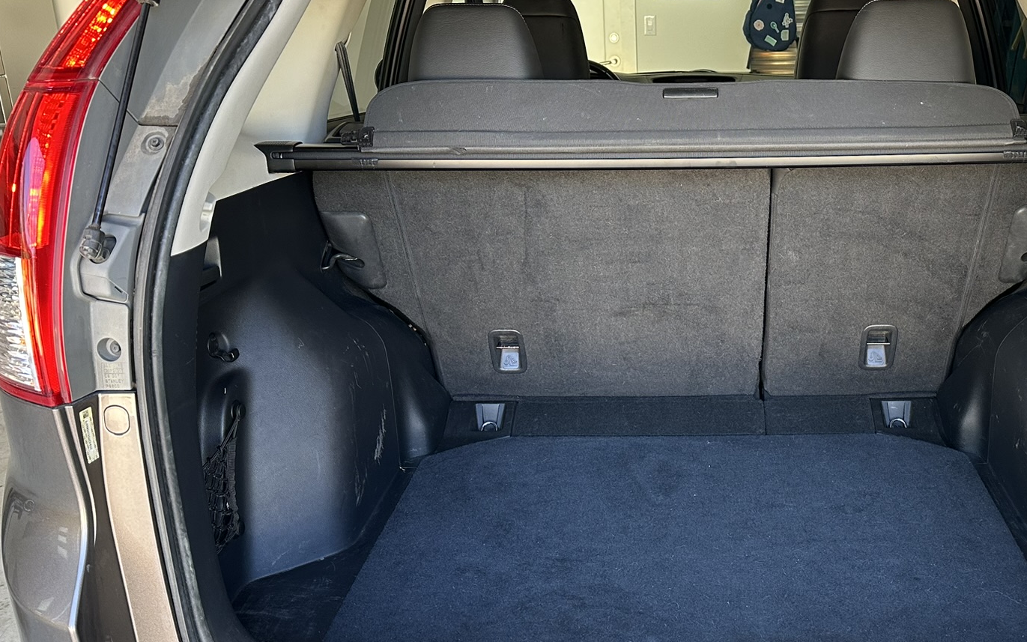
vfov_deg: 33.5
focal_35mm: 38
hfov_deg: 50.6
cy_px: 379
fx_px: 1064
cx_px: 688
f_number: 1.78
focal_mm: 6.86
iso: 160
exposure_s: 1/120
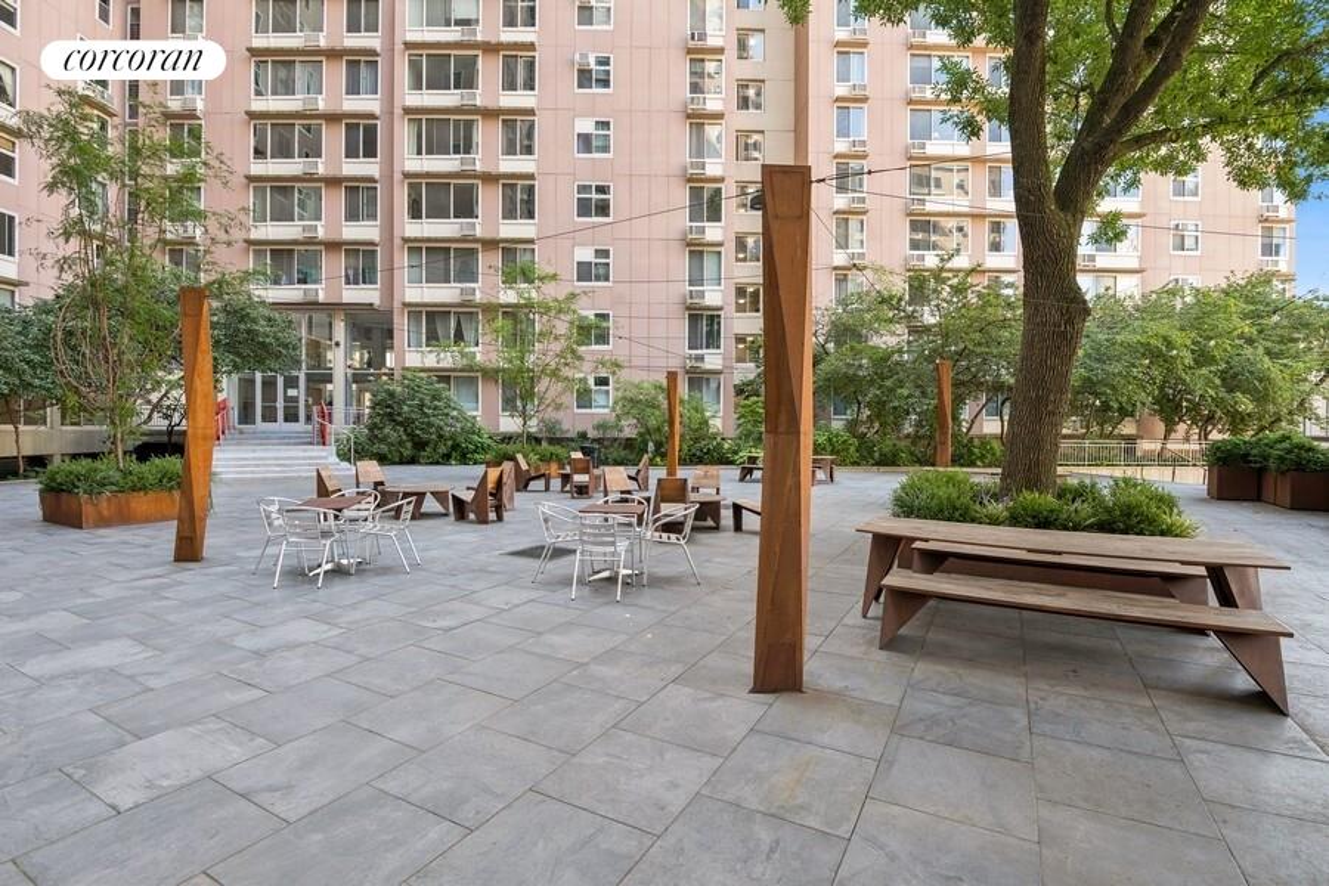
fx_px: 628
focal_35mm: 17
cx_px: 664
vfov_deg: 70.4
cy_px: 443
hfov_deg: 93.3
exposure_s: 1/4
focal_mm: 17
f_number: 8
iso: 64
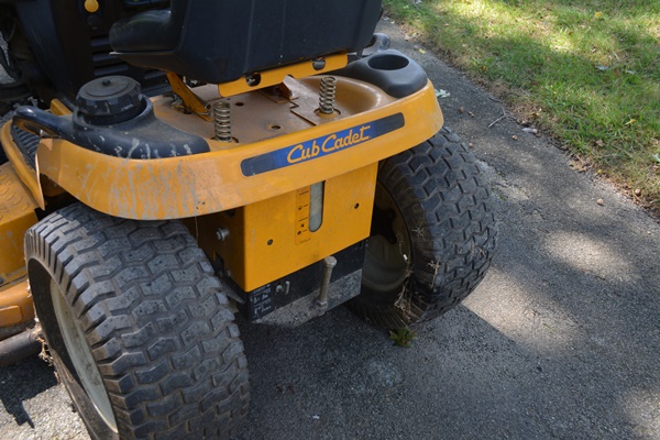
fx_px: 605
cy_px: 220
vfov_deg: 40.0
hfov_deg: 57.2
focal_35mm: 33
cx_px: 330
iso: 320
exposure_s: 1/125
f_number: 5.6
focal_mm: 22
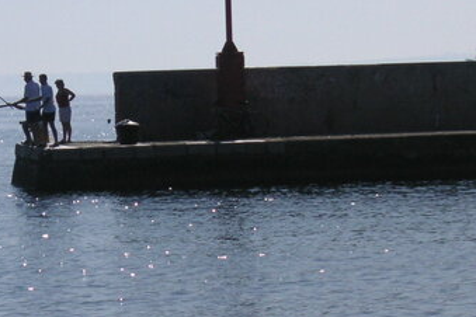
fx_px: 3411
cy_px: 150
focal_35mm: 258
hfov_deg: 8.0
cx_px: 60
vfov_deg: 5.3
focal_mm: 17.1
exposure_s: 1/180
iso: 50
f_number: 13
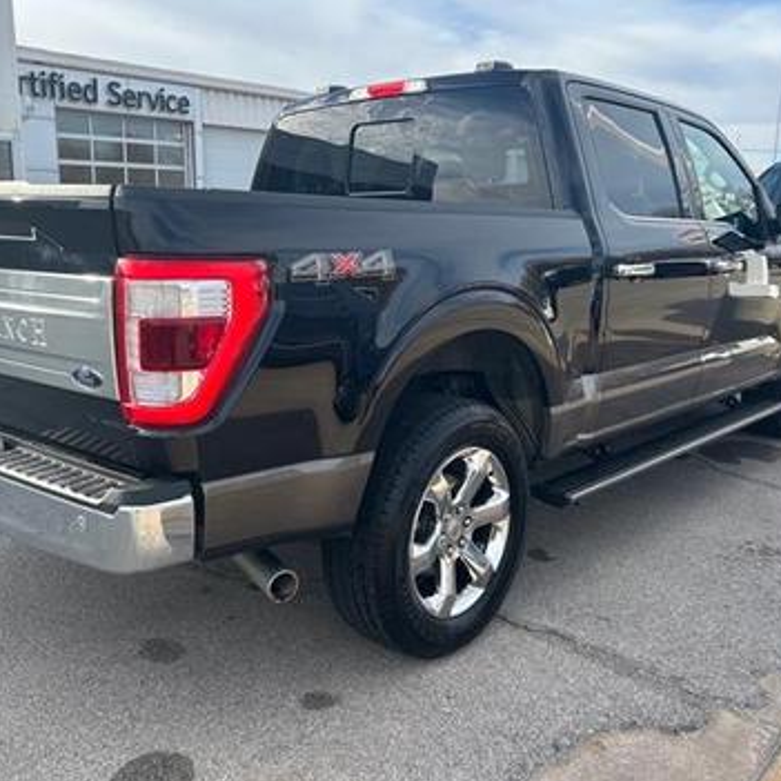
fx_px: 842
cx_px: 305
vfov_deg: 49.7
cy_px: 383
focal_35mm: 33
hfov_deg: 49.4
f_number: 1.5
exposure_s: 1/1377
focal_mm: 5.7
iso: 50
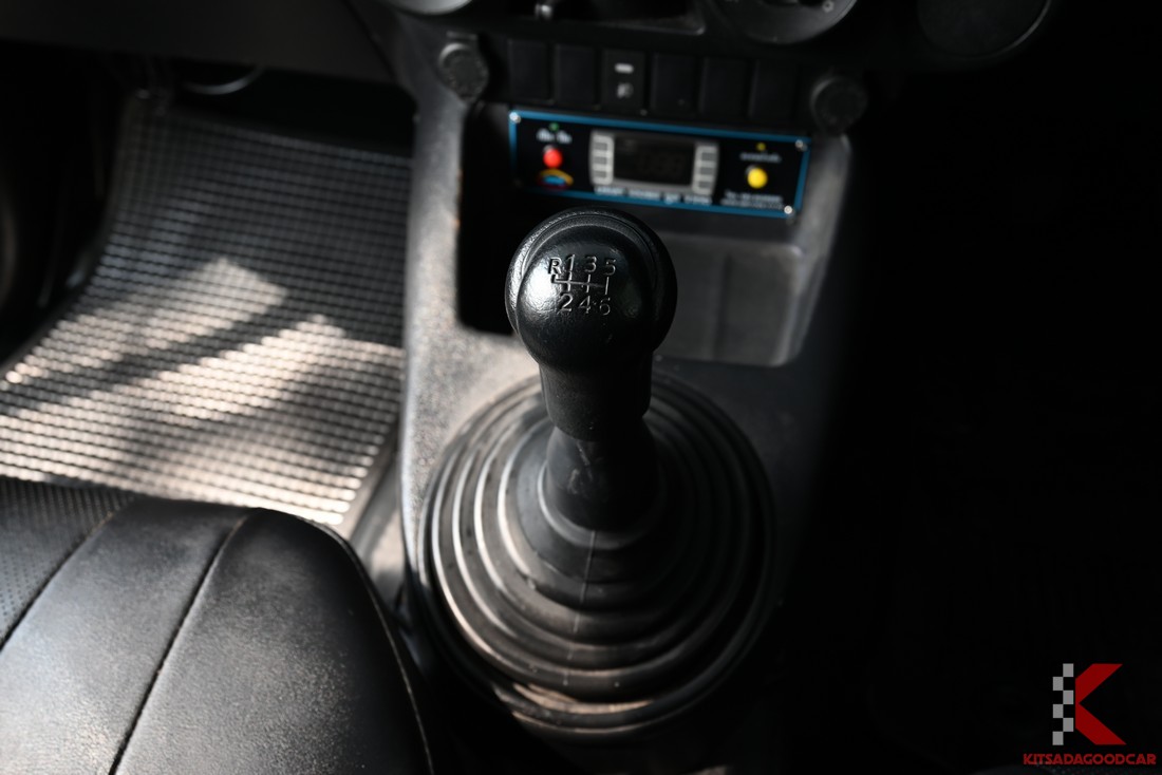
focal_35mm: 29
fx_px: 936
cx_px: 581
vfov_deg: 45.0
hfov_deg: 63.6
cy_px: 388
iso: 400
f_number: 7.1
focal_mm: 29
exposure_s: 1/60
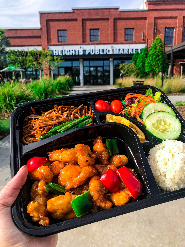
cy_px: 124
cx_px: 92
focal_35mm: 28
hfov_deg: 49.7
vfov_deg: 63.4
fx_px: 200
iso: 20
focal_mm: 3.99
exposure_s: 1/1400
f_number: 1.8
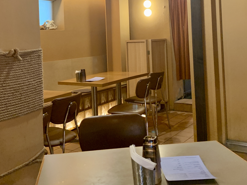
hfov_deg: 52.6
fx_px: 250
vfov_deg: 39.1
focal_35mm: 35
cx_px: 124
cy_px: 36
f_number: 1.8
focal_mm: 4.25
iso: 400
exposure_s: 1/60
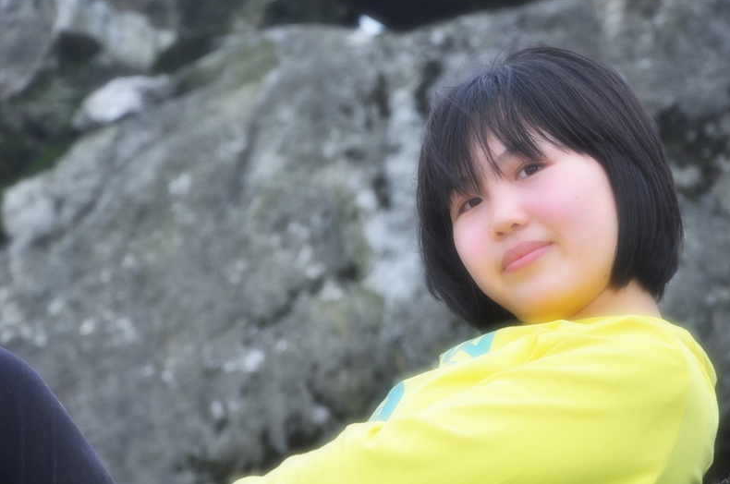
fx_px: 3229
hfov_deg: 12.9
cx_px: 369
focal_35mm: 160
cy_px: 240
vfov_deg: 8.6
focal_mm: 105
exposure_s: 1/200
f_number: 8
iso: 320
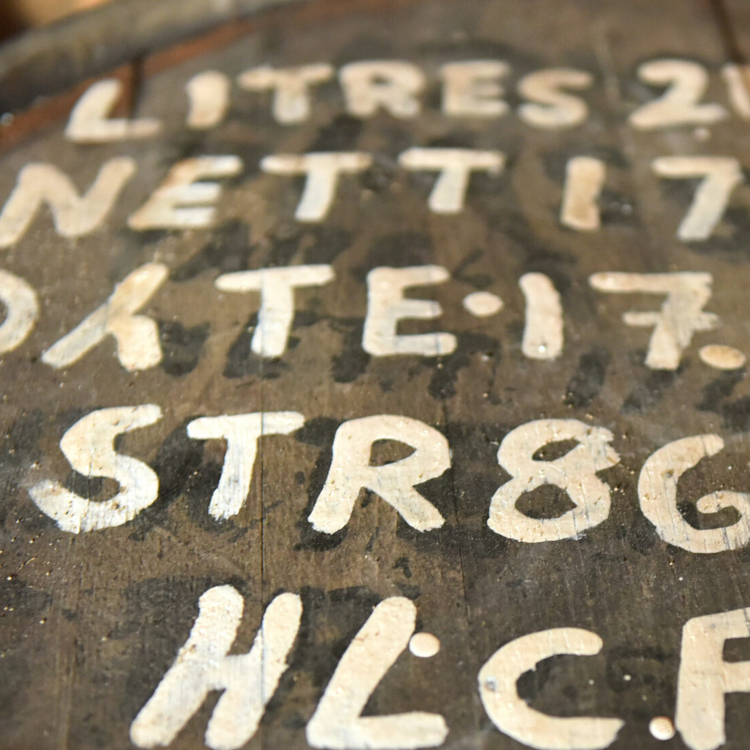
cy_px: 408
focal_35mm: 94
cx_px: 558
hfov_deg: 18.4
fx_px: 2304
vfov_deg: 18.5
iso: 2000
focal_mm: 48
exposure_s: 1/20
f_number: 2.8
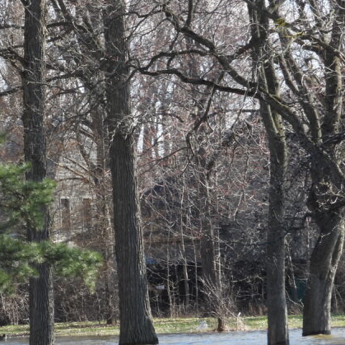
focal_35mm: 367
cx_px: -31
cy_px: 240
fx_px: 4138
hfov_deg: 4.8
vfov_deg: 4.8
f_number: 7.1
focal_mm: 30.5
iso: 100
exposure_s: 1/80
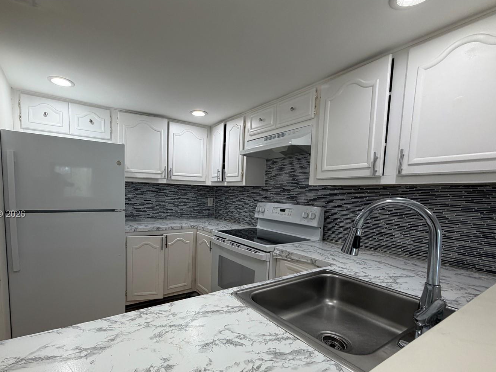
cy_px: 215
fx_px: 244
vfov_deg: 74.2
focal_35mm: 17
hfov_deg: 90.3
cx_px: 209
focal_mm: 2.22
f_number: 2.2
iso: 125
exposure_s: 1/120
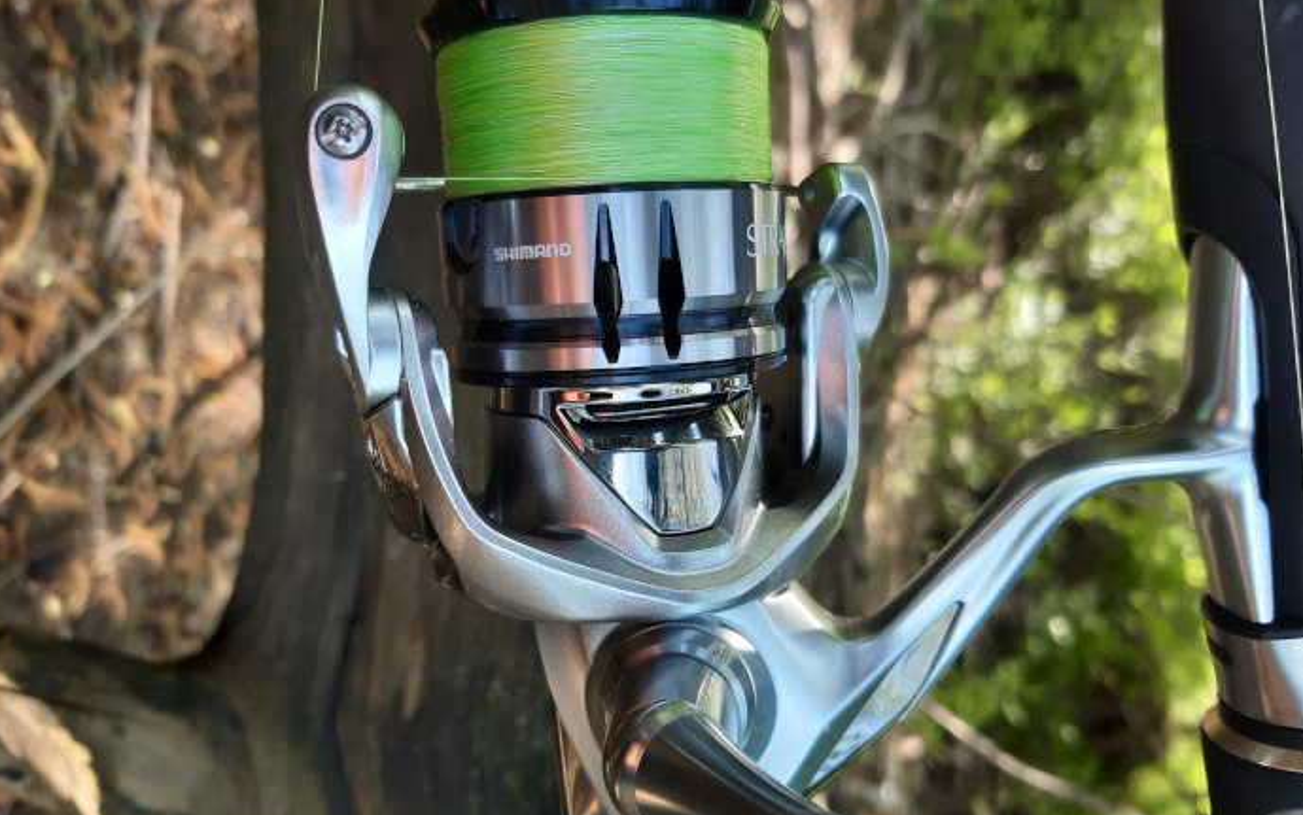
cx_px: 647
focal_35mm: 28
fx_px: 995
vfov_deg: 44.6
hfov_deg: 66.5
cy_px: 390
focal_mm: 3.92
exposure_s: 1/100
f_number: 1.7
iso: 50
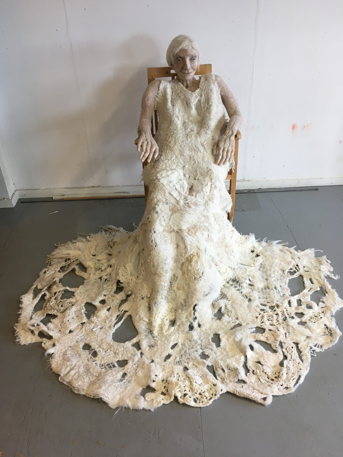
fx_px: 383
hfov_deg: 48.2
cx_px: 172
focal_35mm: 29
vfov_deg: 61.7
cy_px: 228
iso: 40
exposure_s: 1/33
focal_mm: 4.15
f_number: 2.2
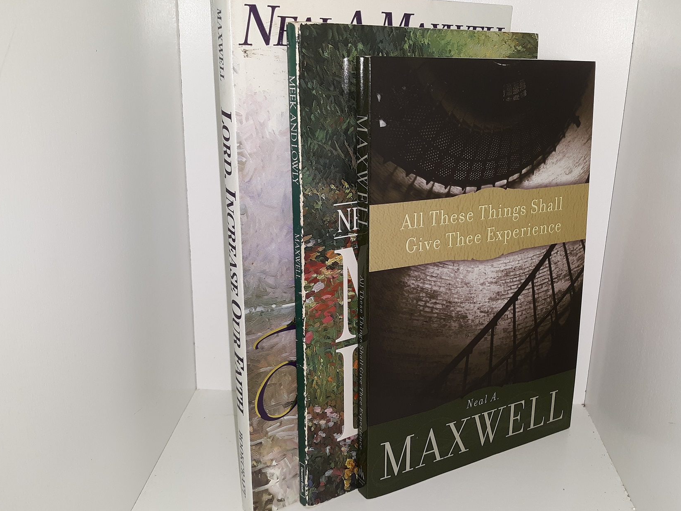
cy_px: 250
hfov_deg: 52.3
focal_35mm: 35
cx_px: 410
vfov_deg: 40.7
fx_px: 689
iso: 50
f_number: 1.7
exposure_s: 1/120
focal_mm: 3.7
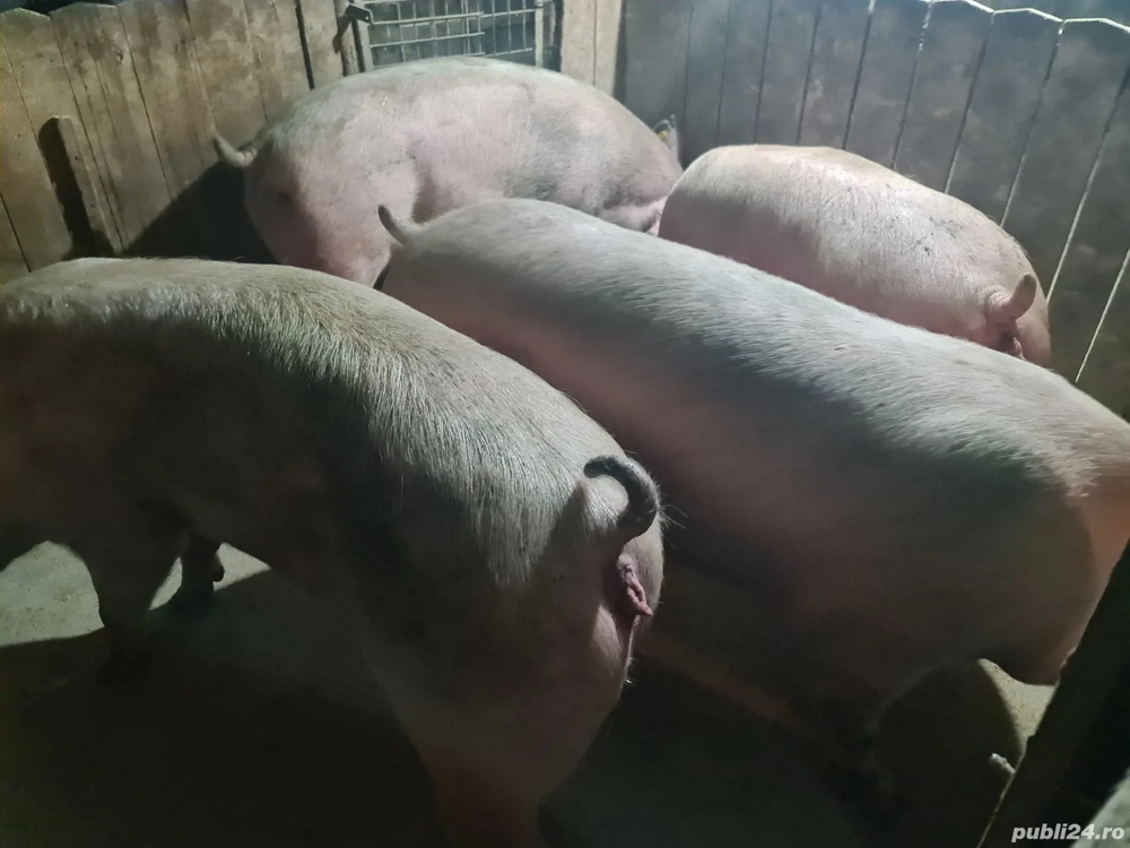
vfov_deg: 54.9
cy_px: 424
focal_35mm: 25
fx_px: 816
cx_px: 565
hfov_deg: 69.4
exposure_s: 1/50
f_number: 1.8
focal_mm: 7
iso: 2000
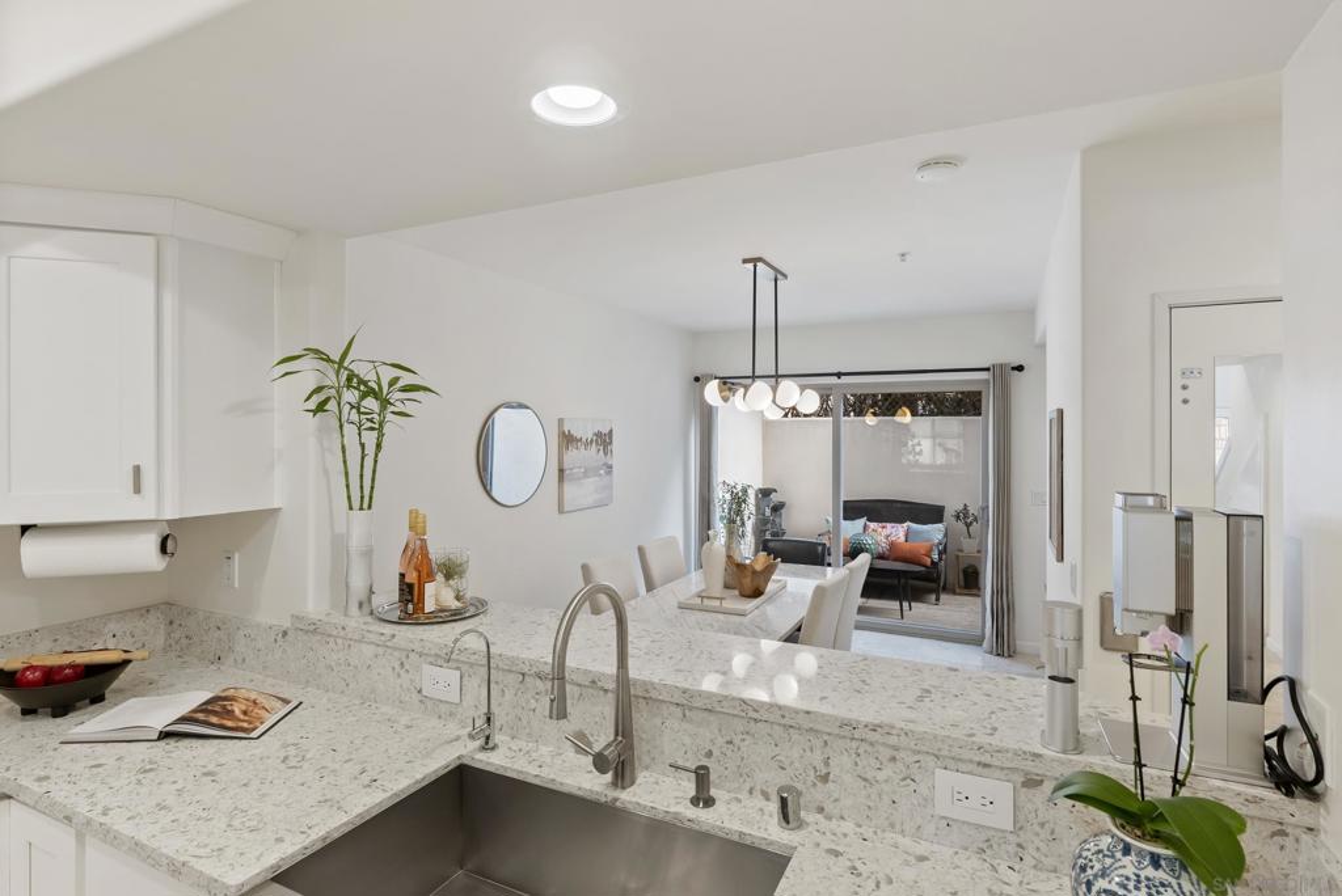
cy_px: 448
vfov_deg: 67.5
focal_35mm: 18
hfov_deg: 90.0
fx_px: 671
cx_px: 671
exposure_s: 1/8
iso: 500
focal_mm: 18
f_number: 8
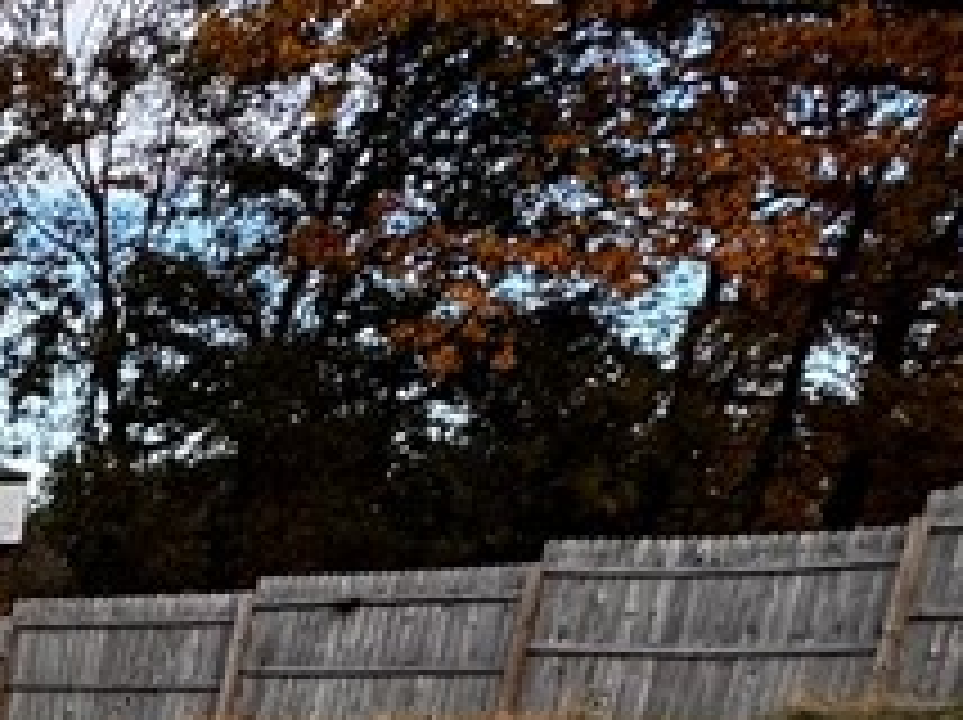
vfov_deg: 18.7
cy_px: 1143
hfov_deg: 18.3
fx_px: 1862
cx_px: -999
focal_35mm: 67
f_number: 2.2
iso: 40
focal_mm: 2.22
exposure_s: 1/266
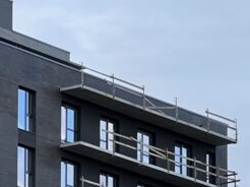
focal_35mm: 321
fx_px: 2316
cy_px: 287
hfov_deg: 6.1
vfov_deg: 4.6
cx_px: -80
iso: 32
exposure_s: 1/164
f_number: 2.8
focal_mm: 9
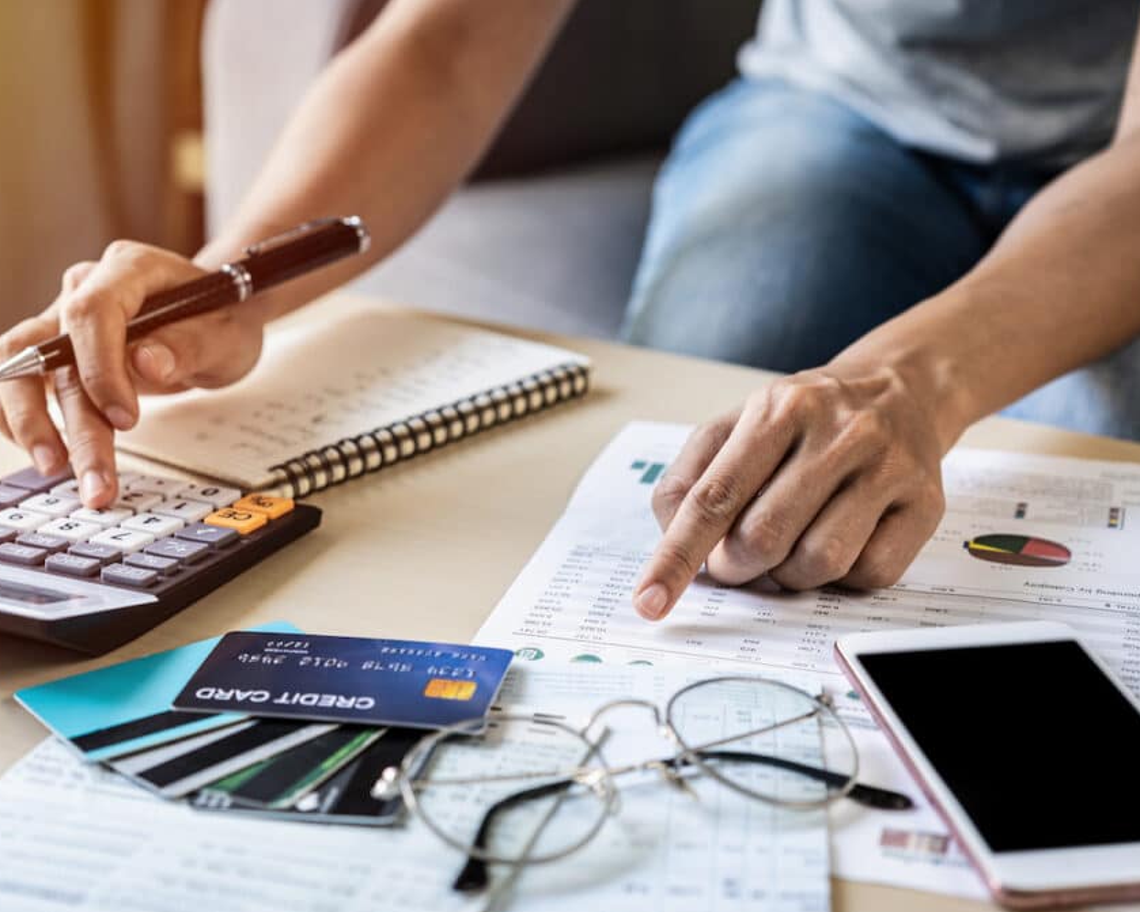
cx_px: 480
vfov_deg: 24.2
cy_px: 461
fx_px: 2125
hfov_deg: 30.0
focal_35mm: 63
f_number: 4
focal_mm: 55
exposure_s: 1/40
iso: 200
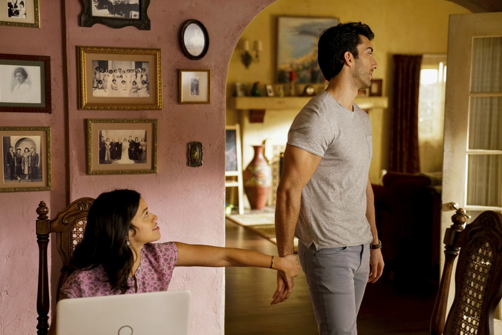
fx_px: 767
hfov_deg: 36.2
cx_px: 251
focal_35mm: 55
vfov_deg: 24.6
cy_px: 168
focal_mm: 55
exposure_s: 1/125
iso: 5000
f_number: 2.8
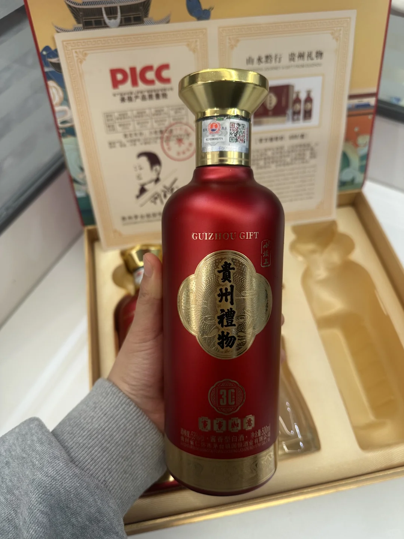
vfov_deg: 71.6
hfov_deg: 56.8
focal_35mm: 24
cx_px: 202
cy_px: 270
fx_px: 373
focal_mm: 6.86
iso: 125
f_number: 1.78
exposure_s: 1/50
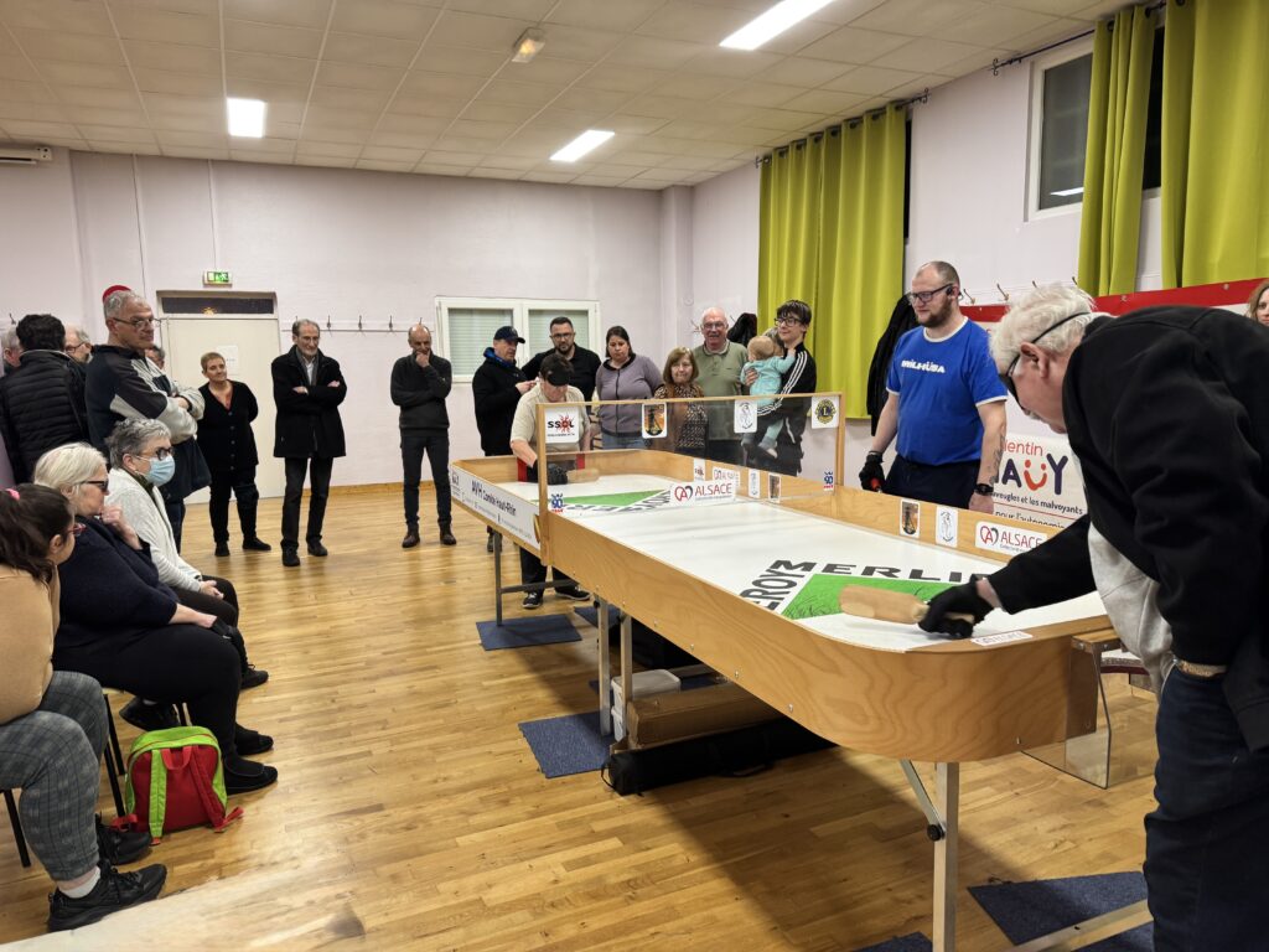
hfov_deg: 71.6
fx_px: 880
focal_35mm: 24
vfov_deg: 56.8
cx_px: 634
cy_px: 476
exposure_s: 1/50
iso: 160
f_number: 1.78
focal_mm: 6.76
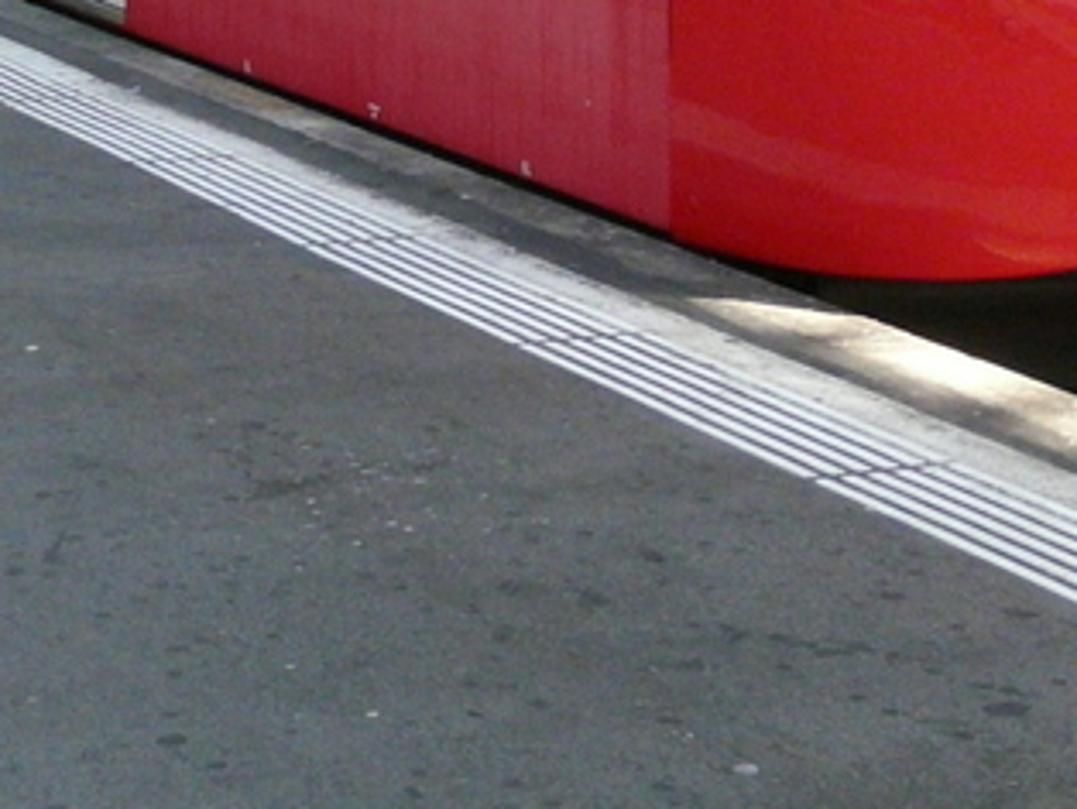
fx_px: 3269
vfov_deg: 13.3
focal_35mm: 105
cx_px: 655
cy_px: -391
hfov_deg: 18.7
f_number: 2.8
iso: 320
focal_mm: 5.4
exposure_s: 1/160
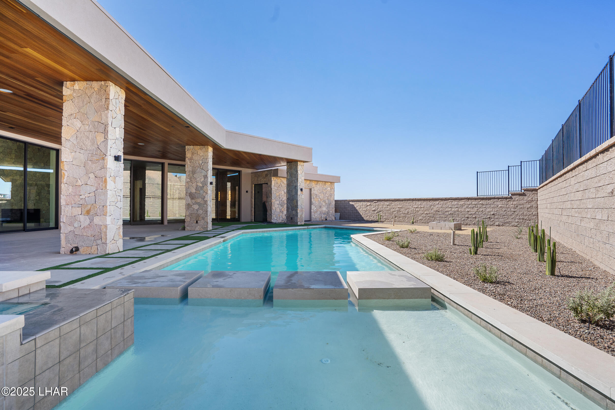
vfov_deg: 73.8
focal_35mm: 16
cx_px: 308
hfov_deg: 96.7
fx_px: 273
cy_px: 205
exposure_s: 1/100
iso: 400
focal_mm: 16
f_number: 8
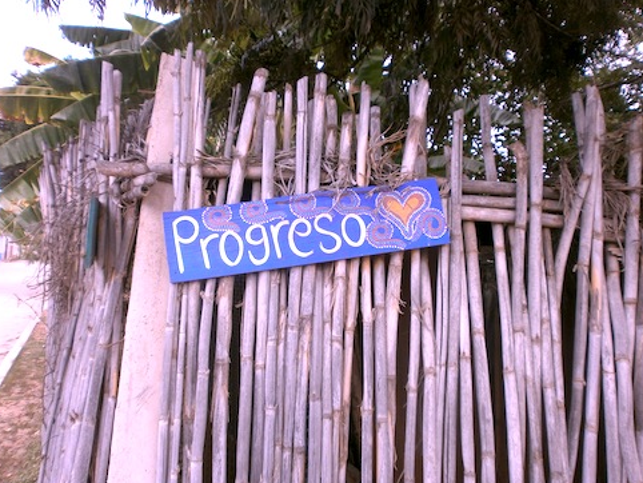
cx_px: 316
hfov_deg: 63.4
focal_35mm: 28
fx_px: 520
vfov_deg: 49.8
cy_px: 249
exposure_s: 1/320
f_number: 2.9
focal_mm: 4.8
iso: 100
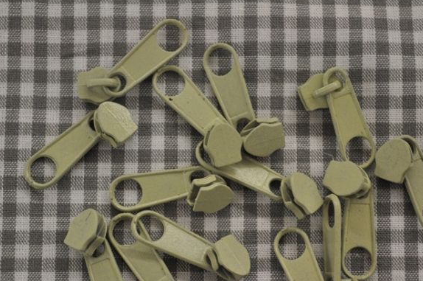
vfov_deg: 14.8
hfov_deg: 22.2
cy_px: 188
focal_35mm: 92
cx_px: 216
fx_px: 1079
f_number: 5.3
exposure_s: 1/60
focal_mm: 44
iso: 720
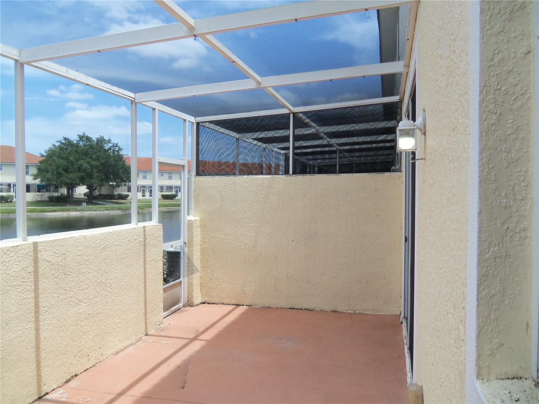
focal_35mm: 28
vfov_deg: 49.7
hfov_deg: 63.4
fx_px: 436
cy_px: 202
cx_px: 270
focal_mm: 5.1
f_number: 3.9
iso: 64
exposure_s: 1/400
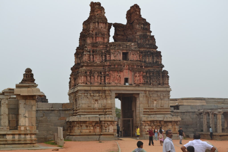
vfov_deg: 20.6
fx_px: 418
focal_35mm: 66
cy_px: 76
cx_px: 114
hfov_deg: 30.5
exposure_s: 1/200
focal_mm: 44
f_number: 8
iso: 100
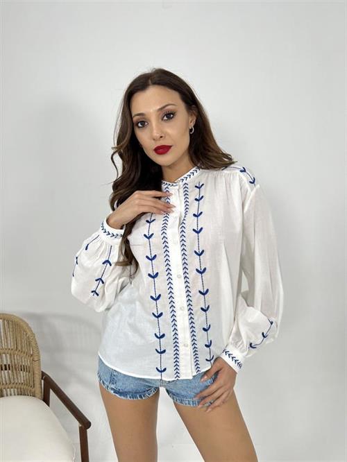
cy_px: 231
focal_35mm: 26
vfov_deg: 67.3
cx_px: 174
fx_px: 347
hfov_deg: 53.1
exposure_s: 1/100
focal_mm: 5.7
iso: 40
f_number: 1.5
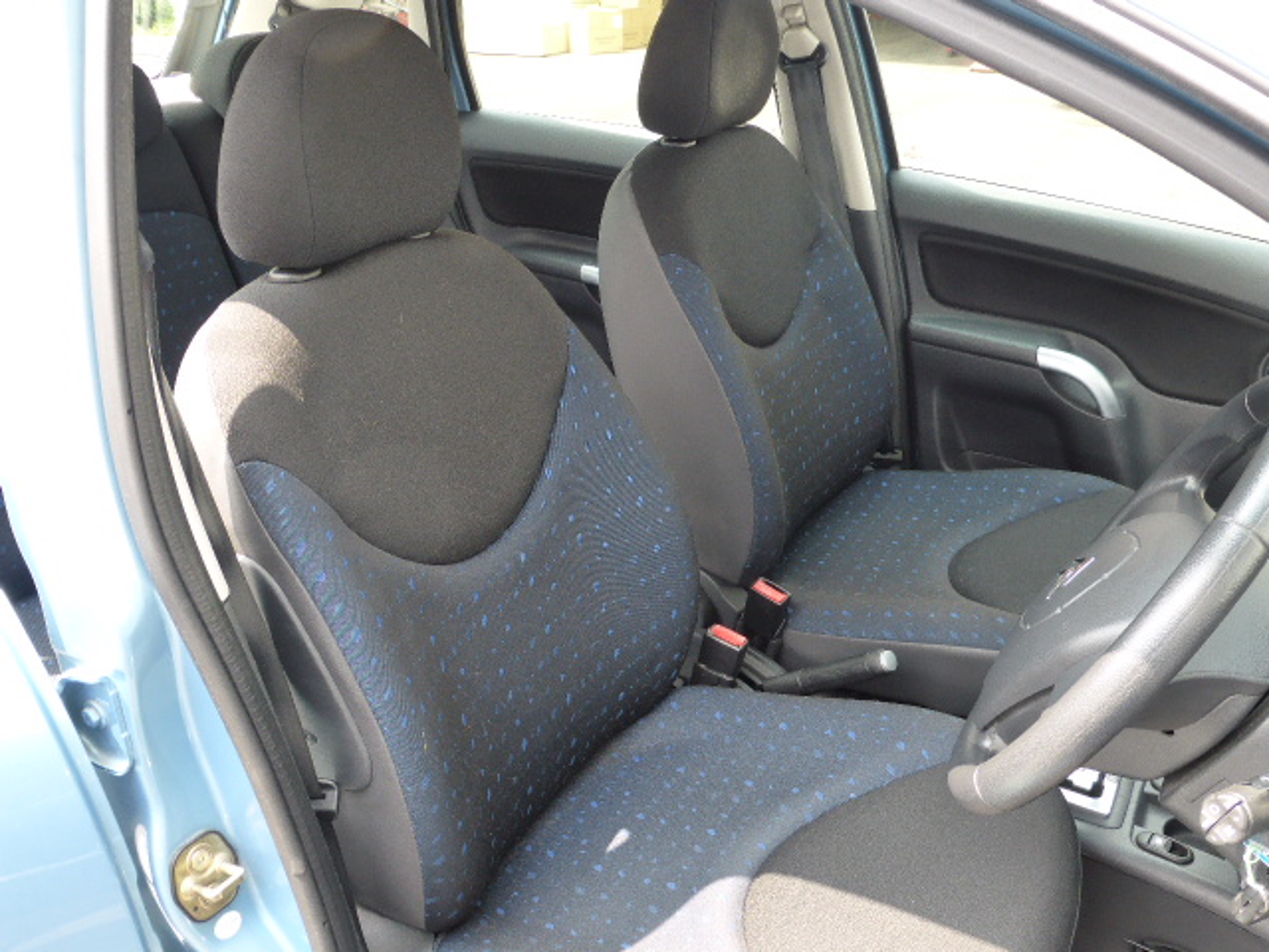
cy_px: 476
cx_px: 634
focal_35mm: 31
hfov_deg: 58.4
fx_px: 1136
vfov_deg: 45.4
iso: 200
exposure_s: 1/60
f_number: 3.6
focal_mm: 5.4
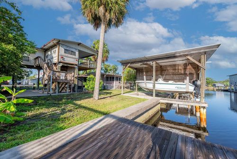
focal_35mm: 14
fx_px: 92
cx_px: 118
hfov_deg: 104.2
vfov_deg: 81.3
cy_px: 80
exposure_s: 1/2500
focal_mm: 14
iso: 320
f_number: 8
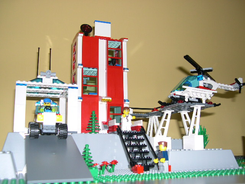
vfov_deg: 37.7
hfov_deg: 49.0
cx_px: 122
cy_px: 92
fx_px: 269
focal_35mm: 38
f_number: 2.8
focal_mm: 8
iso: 100
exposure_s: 1/60
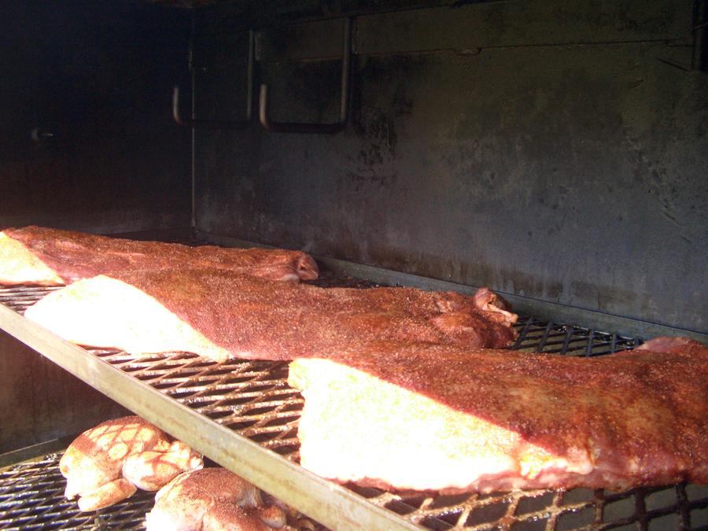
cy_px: 266
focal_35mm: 35
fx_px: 716
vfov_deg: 40.7
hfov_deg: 52.6
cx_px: 354
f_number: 2.6
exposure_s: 1/125
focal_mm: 5.8
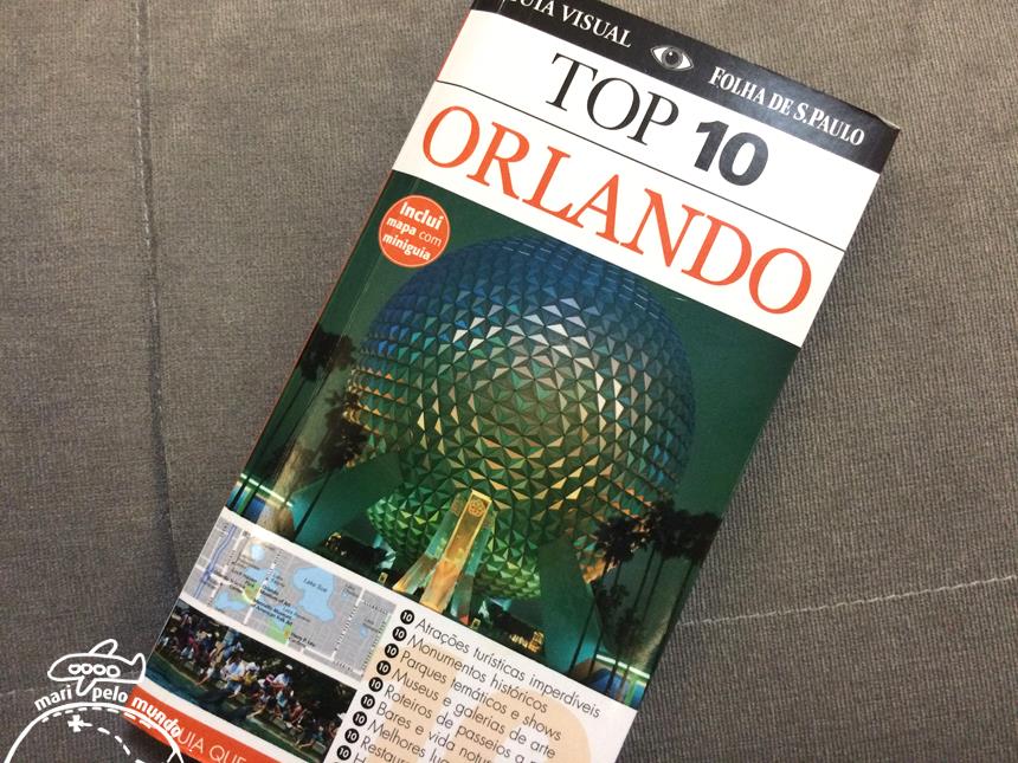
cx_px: 509
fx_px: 853
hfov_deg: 61.7
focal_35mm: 29
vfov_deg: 48.2
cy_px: 382
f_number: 2.2
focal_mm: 4.15
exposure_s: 1/24
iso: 320
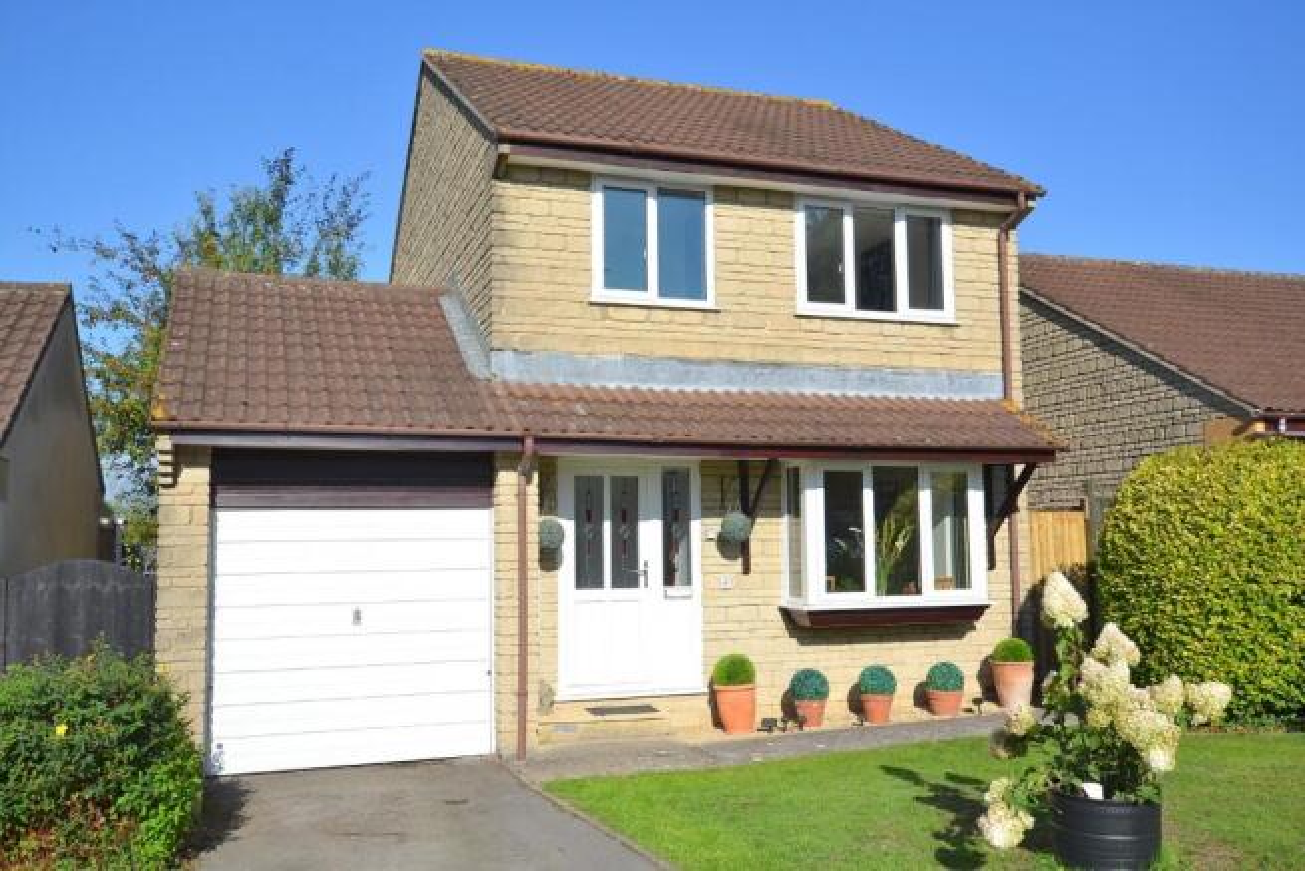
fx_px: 1088
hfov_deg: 61.9
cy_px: 436
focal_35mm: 30
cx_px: 652
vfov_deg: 43.6
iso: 100
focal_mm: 20
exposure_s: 1/320
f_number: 8
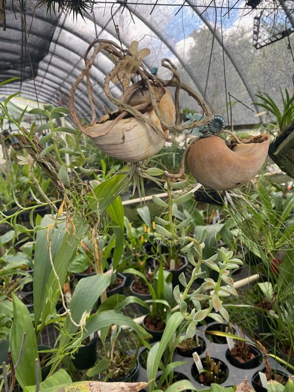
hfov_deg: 53.0
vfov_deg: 67.3
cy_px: 196
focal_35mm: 26
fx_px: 295
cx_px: 147
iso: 160
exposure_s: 1/60
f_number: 1.8
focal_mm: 4.25
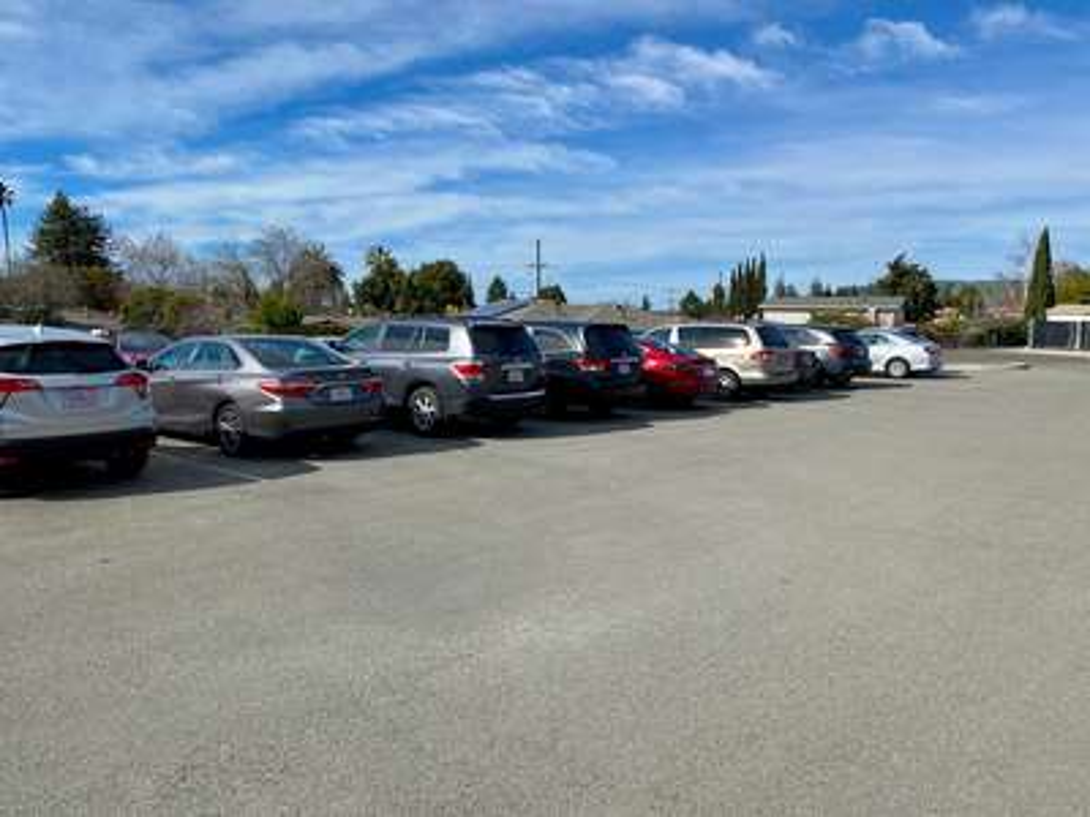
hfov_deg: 67.3
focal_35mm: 26
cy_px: 408
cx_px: 545
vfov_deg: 53.1
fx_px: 819
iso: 32
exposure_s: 1/3731
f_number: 1.8
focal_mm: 4.25
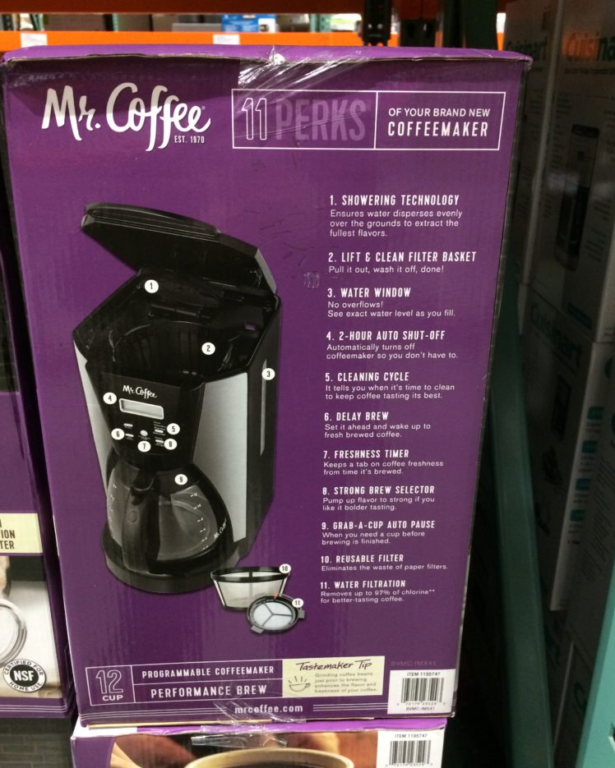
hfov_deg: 47.1
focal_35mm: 31
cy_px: 366
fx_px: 705
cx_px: 303
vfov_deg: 57.2
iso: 320
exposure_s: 1/20
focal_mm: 4.15
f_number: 2.2
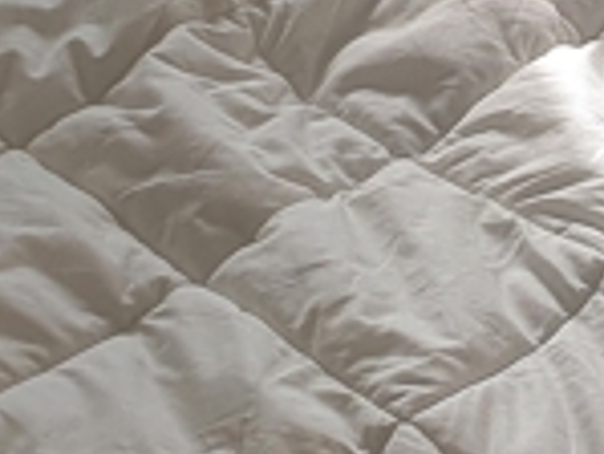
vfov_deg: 9.7
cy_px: 12
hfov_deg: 12.8
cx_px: 604
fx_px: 2654
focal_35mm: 152
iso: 50
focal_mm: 4.32
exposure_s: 1/1412
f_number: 2.4
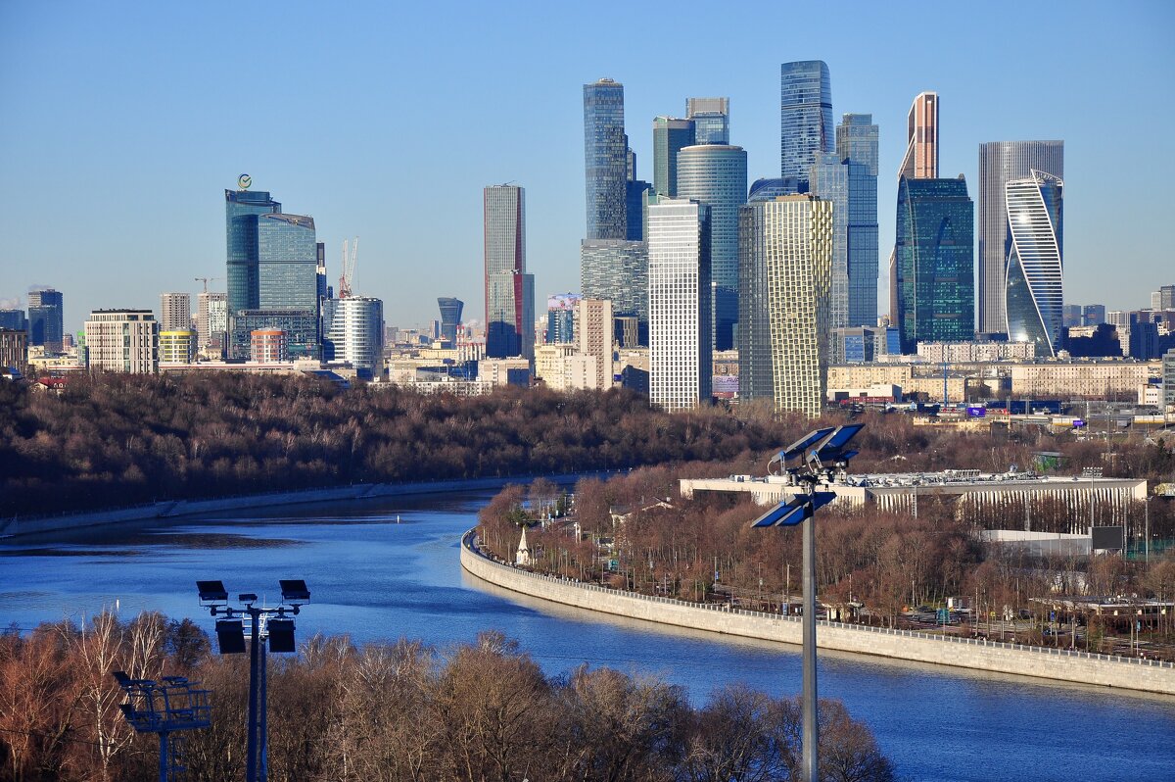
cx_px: 588
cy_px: 391
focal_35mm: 128
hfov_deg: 16.1
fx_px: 4158
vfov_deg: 10.7
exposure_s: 1/800
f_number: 8
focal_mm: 85
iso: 250
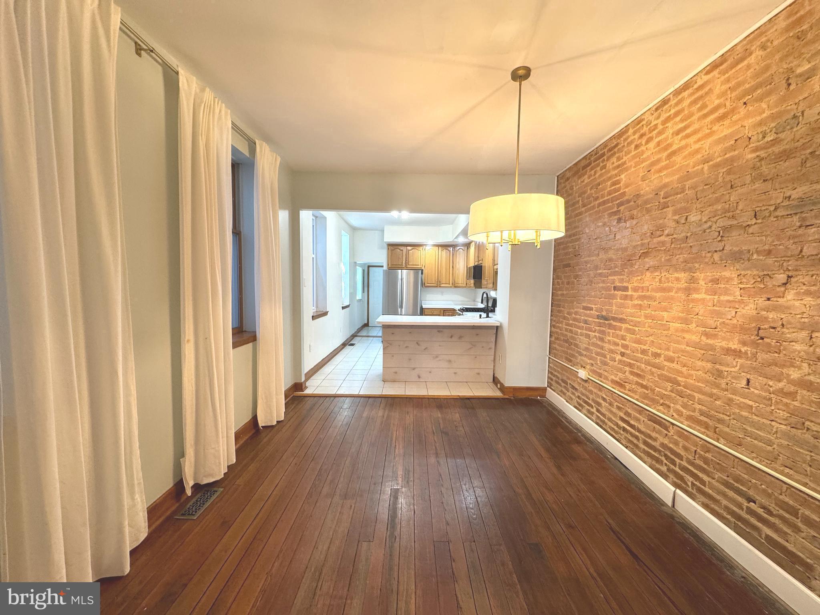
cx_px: 410
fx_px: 332
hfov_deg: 102.1
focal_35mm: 14
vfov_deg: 85.7
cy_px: 308
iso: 250
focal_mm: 2.22
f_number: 2.2
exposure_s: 1/60
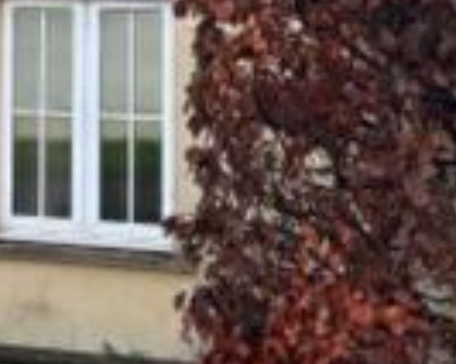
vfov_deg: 11.2
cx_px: -82
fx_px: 1806
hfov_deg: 14.0
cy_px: -118
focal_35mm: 134
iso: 50
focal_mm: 5.96
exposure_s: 1/865
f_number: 1.6
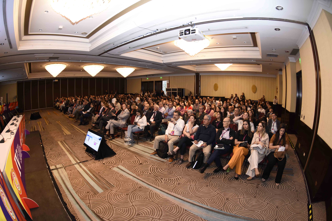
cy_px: 110
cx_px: 166
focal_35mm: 16
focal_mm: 10.5
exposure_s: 1/20
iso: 800
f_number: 5
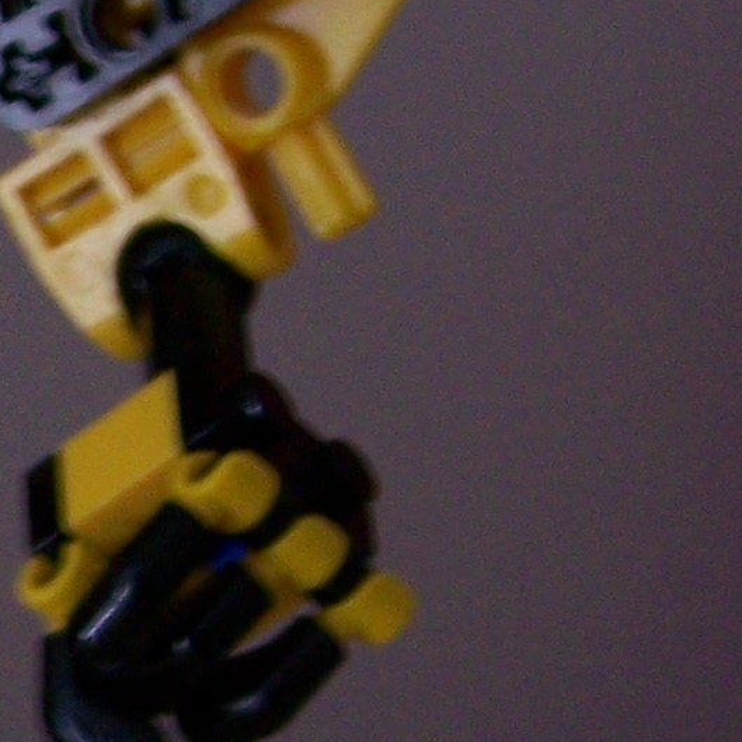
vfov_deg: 9.7
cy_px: 635
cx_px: -516
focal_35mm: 180
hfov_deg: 9.3
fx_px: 4365
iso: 160
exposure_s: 1/8
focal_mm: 6.3
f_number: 2.8
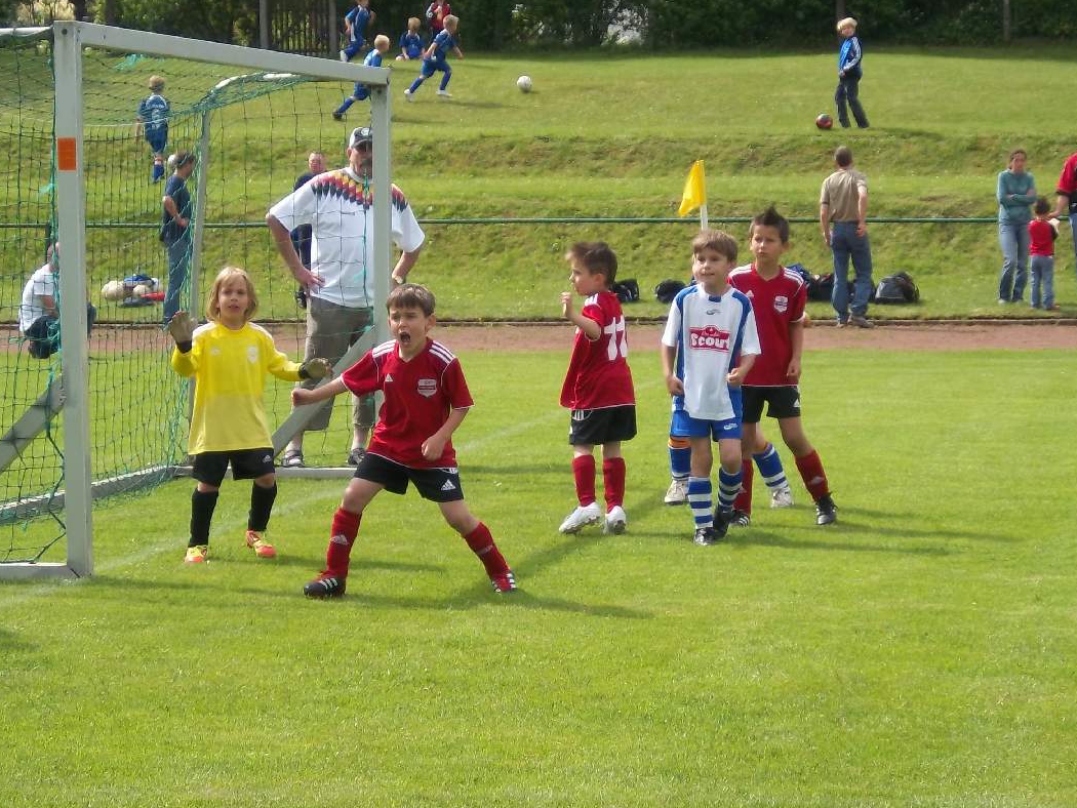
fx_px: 3797
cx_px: 600
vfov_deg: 12.1
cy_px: 336
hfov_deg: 16.1
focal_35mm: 122
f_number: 4.1
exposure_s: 1/400
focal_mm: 16
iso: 64
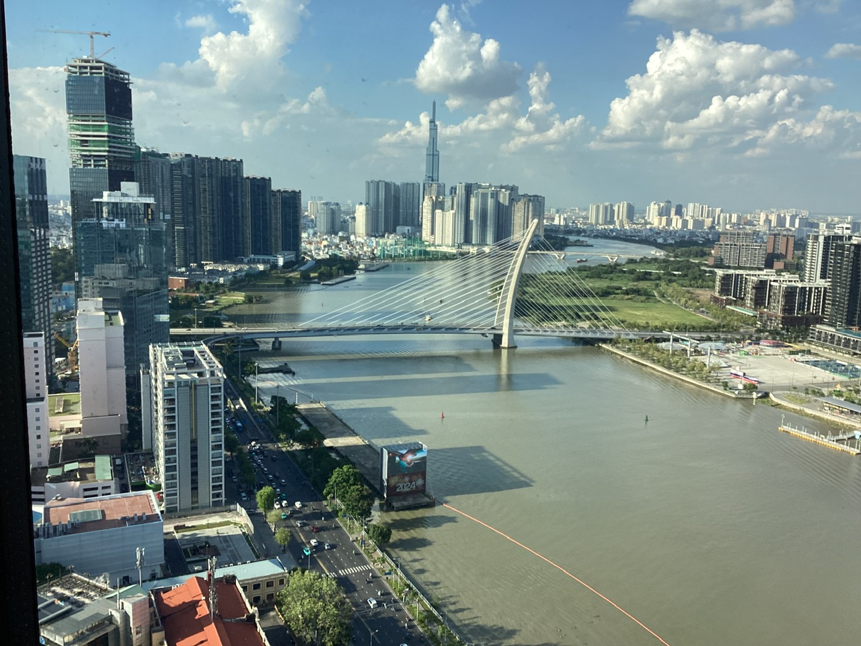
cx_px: 430
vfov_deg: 45.4
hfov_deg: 58.4
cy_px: 323
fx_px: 771
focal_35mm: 31
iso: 25
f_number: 2.4
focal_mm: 3.3
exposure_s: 1/188
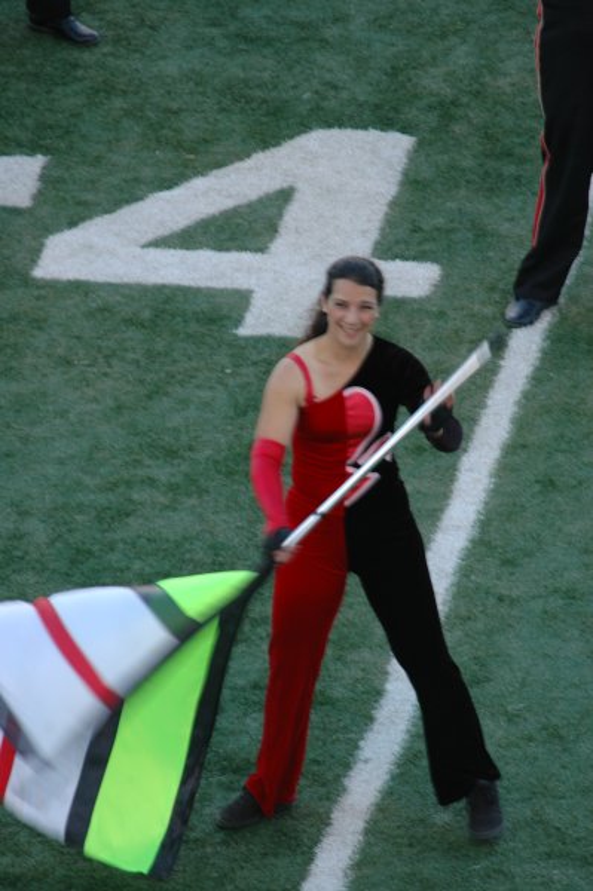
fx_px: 14850
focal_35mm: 600
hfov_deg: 2.3
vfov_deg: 3.4
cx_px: 296
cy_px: 446
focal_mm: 400
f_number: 5.6
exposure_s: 1/80
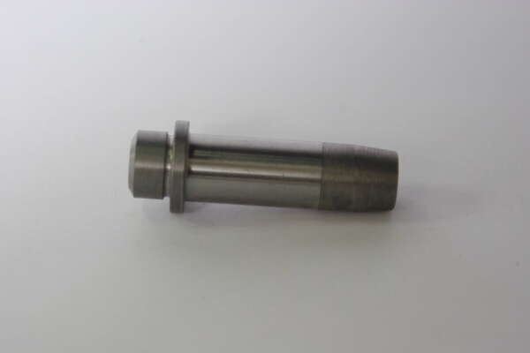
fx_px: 1767
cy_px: 176
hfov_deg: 17.1
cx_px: 265
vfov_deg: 11.4
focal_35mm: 120
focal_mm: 80
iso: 800
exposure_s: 1/20
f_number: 8
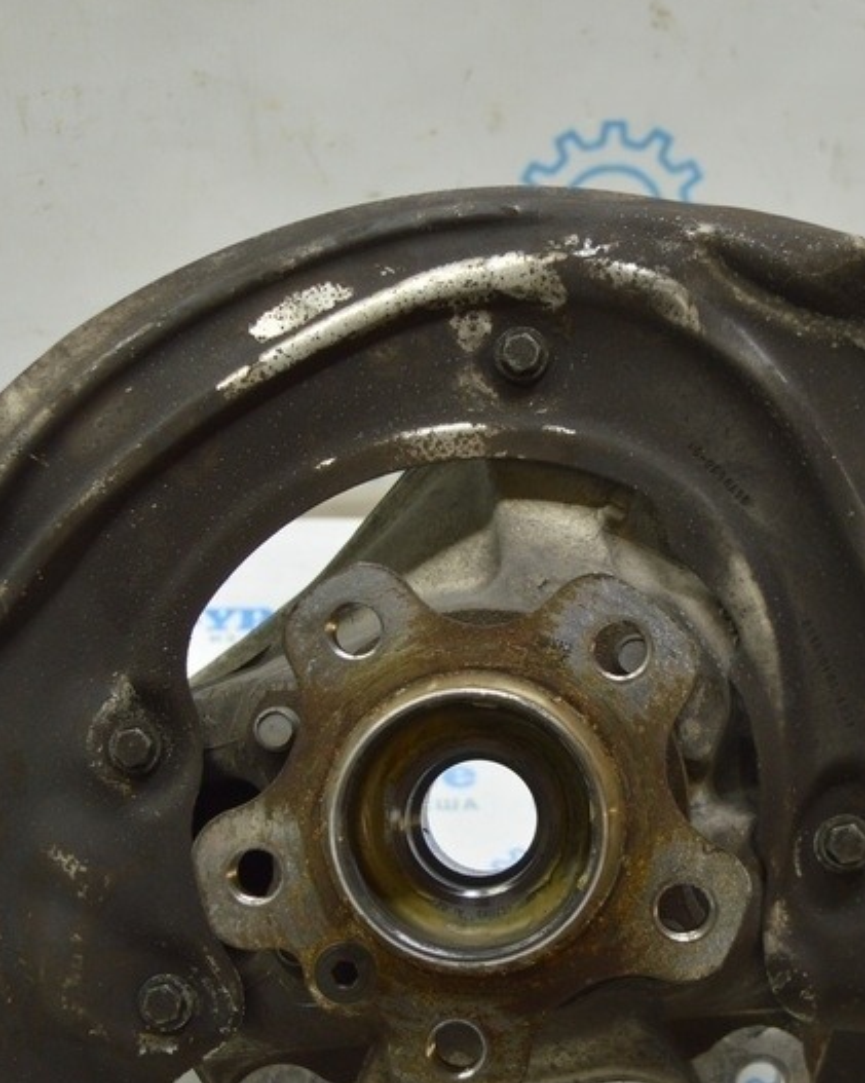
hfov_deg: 24.2
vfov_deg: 30.0
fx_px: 2015
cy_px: 652
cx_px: 444
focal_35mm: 63
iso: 400
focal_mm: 23
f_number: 3.8
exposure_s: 1/40
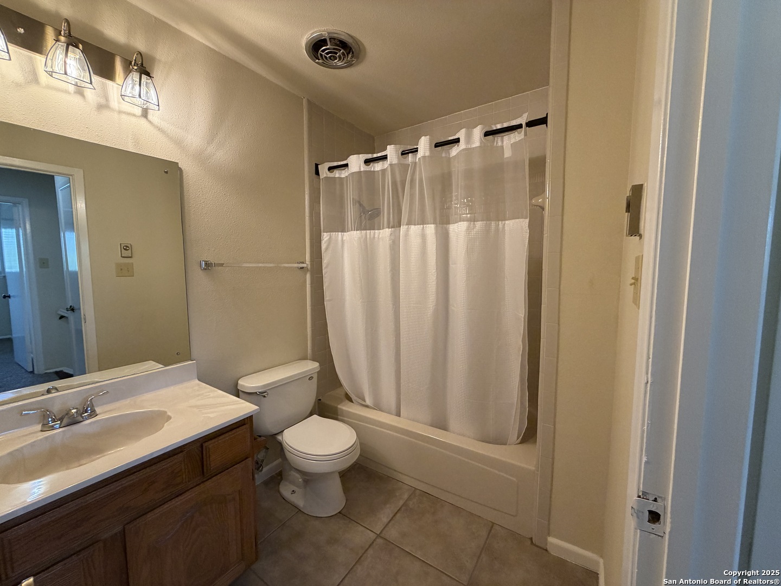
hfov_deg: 102.1
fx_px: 316
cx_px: 390
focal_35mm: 14
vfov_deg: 85.7
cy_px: 293
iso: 200
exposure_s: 1/60
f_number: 2.2
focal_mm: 2.22
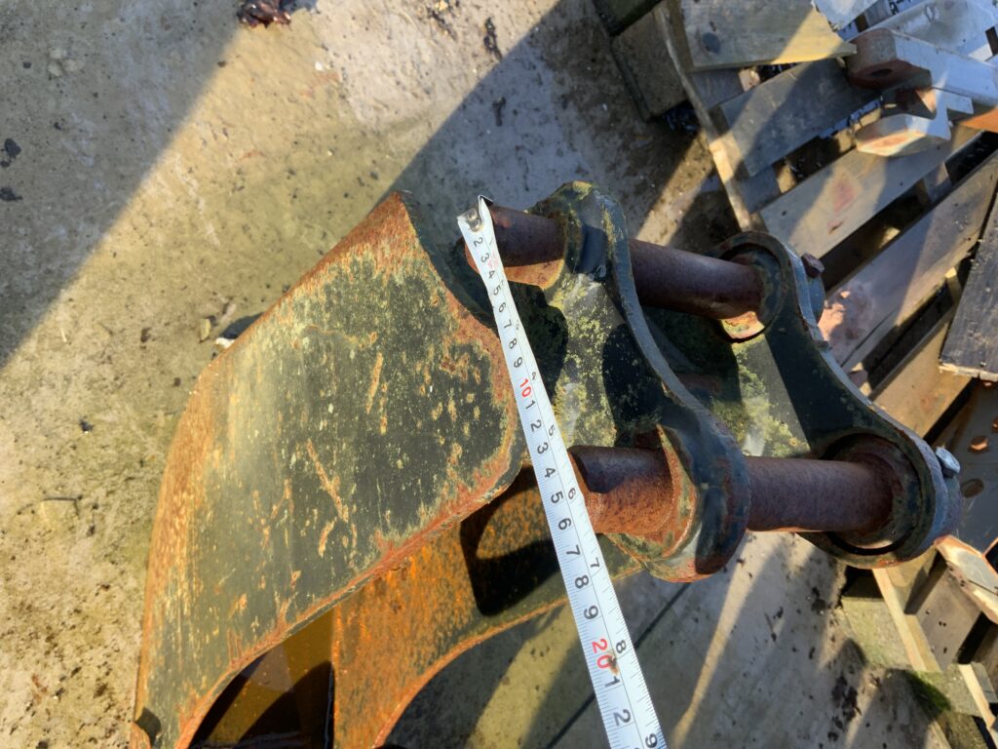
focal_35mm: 29
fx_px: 836
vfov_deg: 48.2
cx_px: 499
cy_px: 374
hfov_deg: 61.7
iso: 16
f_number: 1.8
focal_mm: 3
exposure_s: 1/210
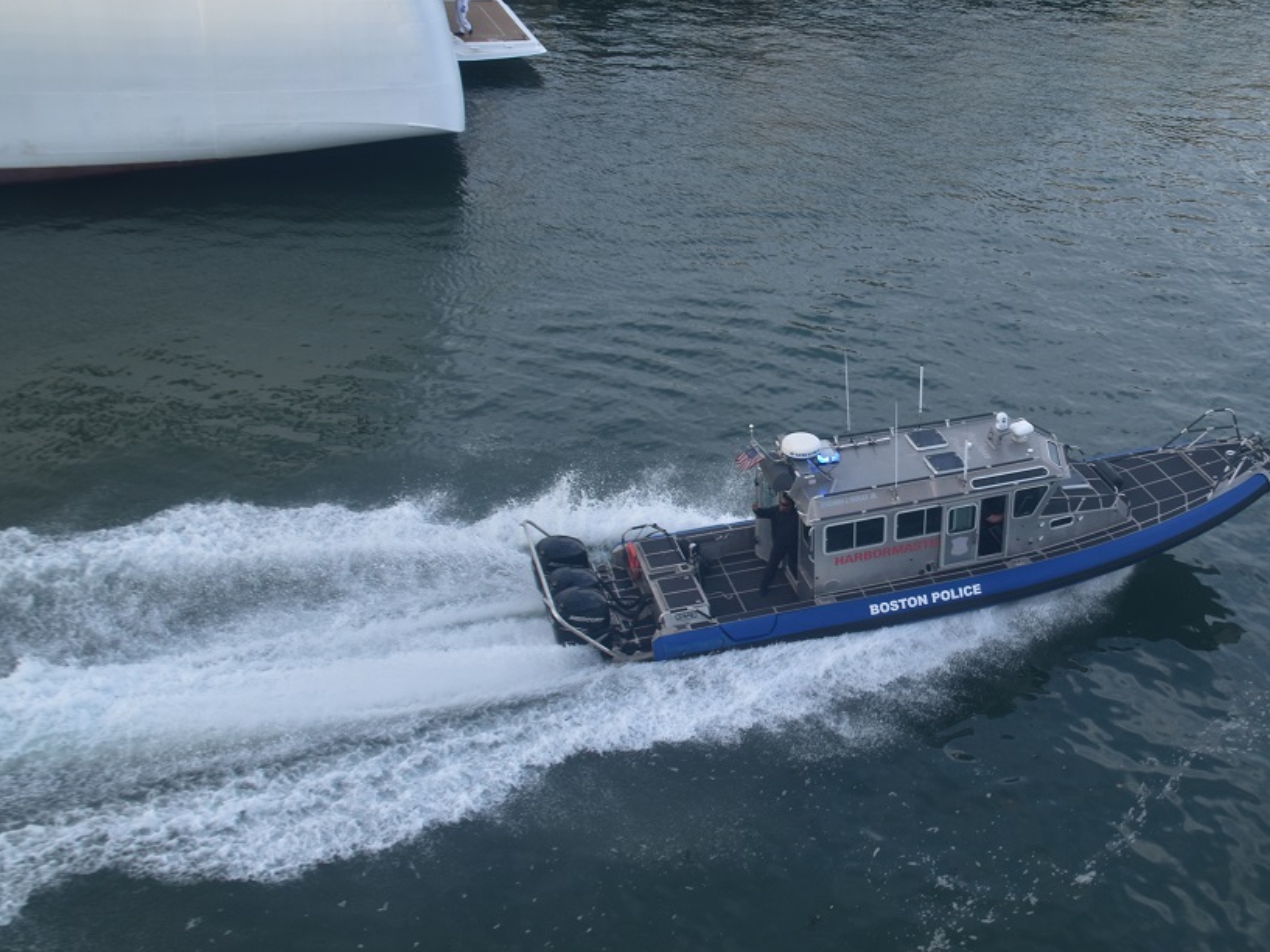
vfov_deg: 9.7
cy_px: 477
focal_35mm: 154
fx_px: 5636
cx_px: 768
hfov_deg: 12.8
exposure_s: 1/400
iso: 400
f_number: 11
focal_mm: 85
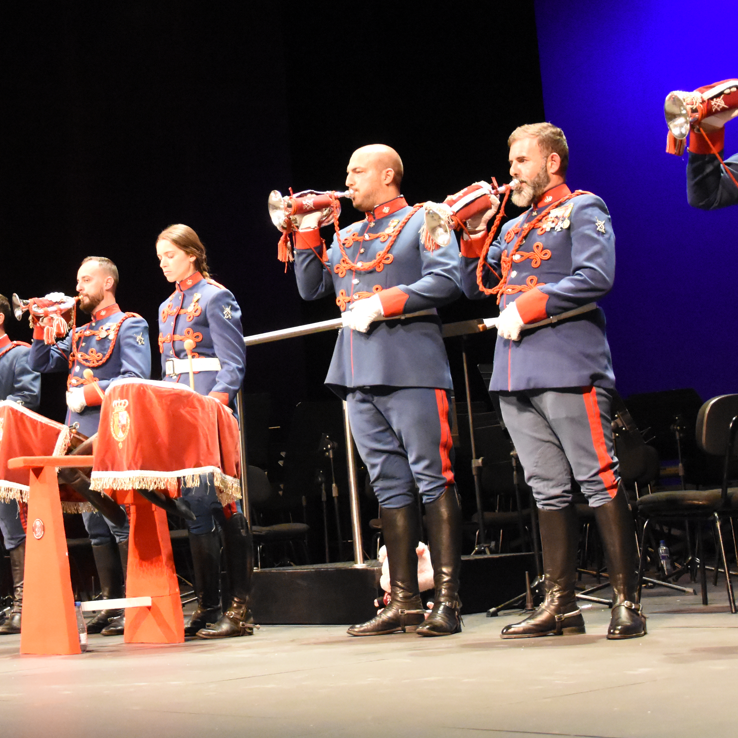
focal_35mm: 67
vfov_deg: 25.6
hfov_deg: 25.5
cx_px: 217
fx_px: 1616
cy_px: 261
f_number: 4
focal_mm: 26
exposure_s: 1/200
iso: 8000
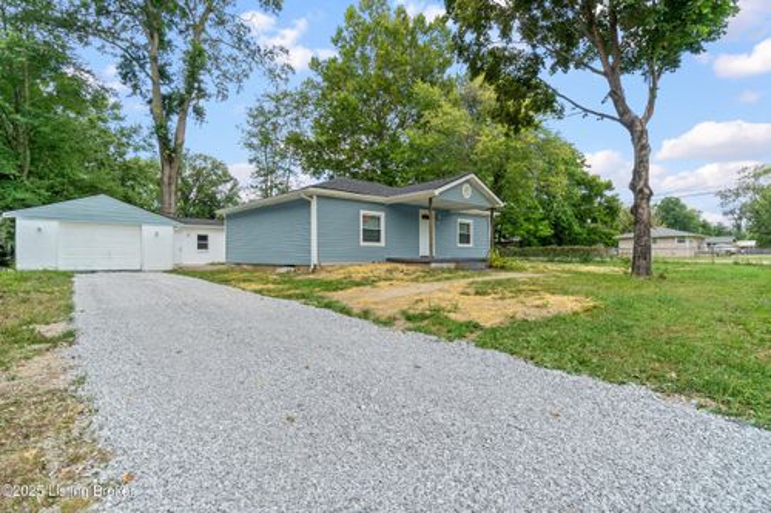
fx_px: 385
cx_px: 386
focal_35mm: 18
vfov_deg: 67.3
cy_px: 256
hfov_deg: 90.0
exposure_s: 1/125
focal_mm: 12
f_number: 8
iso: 400
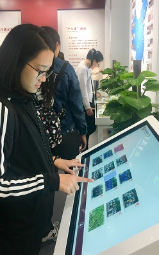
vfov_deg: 61.2
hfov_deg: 40.6
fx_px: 215
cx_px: 76
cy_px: 128
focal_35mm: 31
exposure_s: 1/17
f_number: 2.2
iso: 32
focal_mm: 4.15
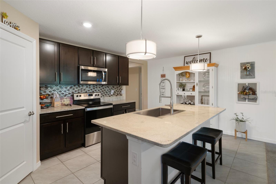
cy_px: 92
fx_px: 130
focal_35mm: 17
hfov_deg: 93.3
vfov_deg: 70.4
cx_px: 138
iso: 320
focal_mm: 17
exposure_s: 1/2
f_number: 8
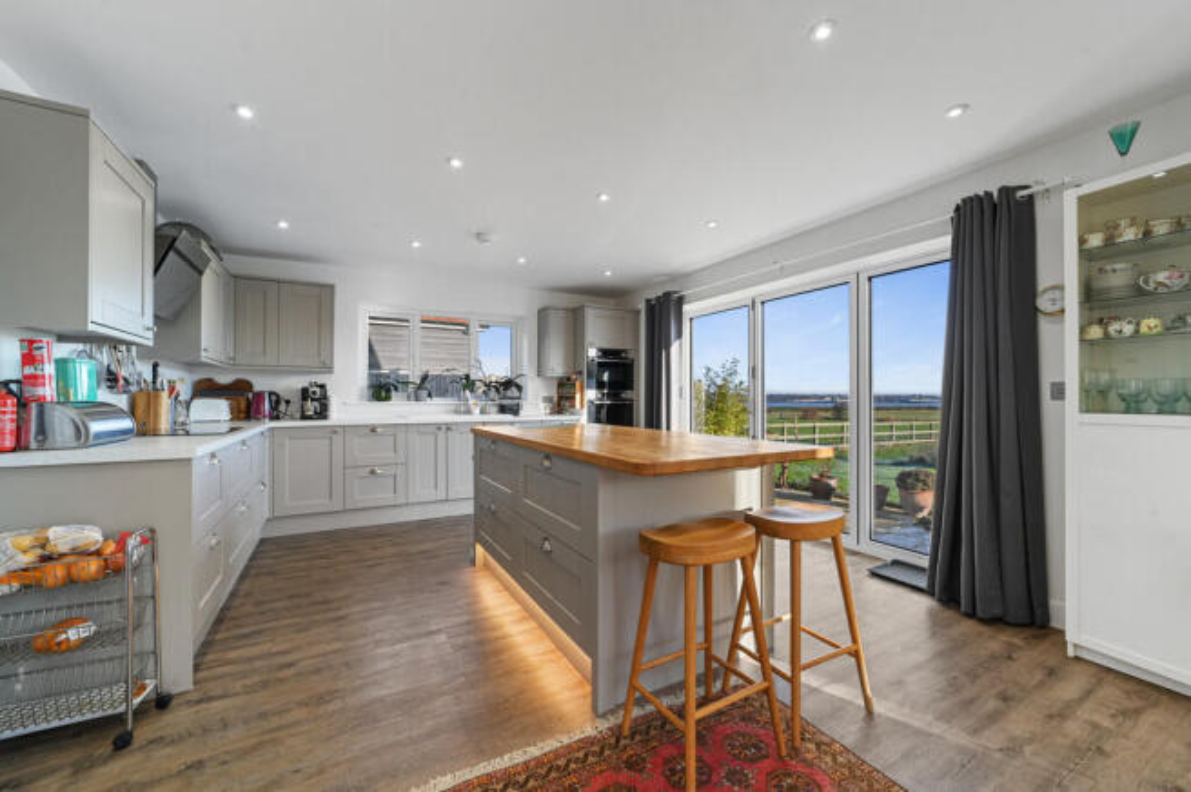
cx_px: 596
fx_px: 463
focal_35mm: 14
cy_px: 396
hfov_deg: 104.3
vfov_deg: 81.1
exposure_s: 1/15
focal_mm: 14
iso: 400
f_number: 8
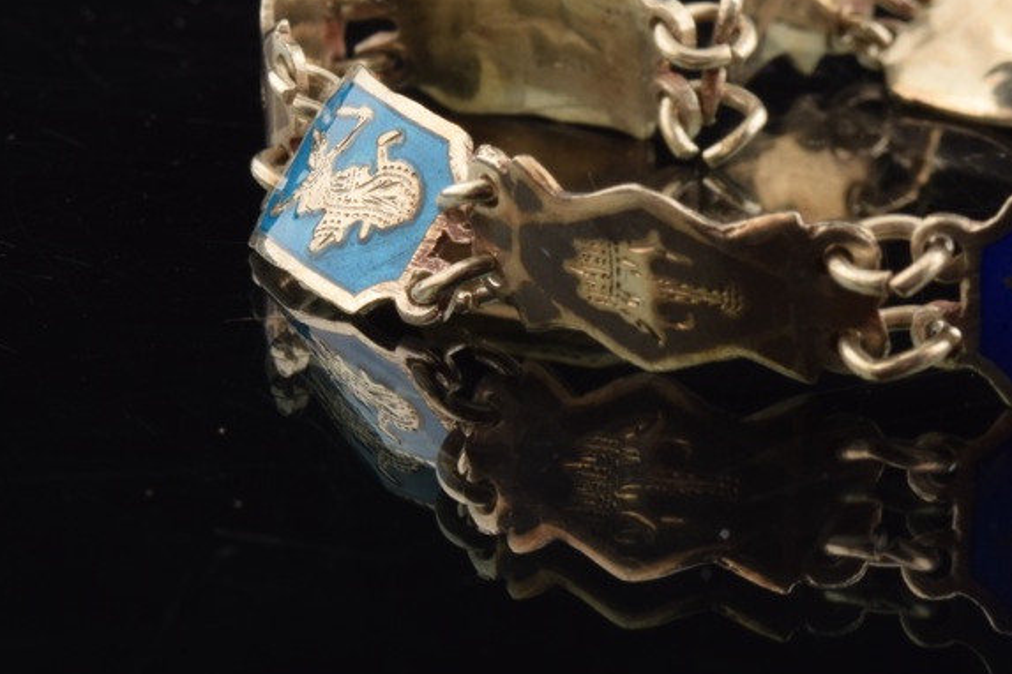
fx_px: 4413
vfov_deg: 8.7
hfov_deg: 13.0
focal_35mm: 157
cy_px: 301
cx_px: 805
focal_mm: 60
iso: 100
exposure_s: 1/125
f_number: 22
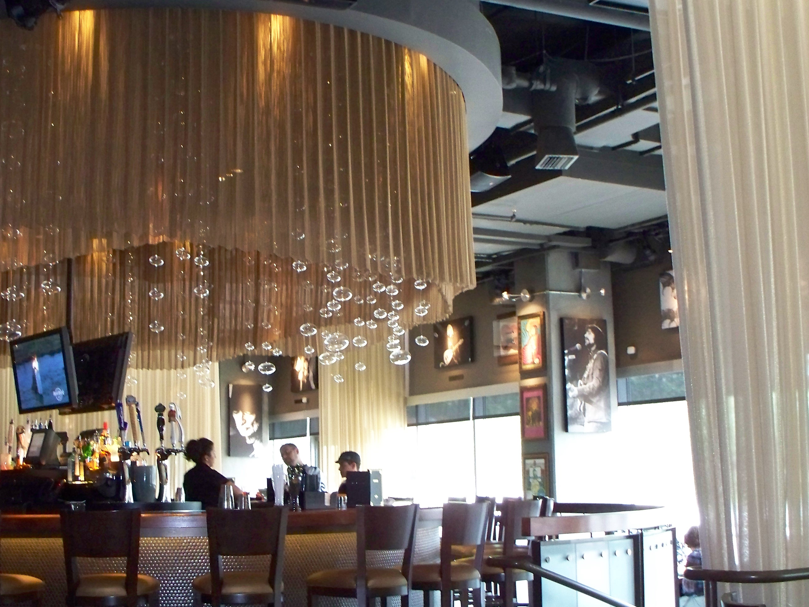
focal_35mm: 55
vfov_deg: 26.6
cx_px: 334
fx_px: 1286
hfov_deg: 34.8
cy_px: 301
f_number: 2.8
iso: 400
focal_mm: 7.54
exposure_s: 1/30
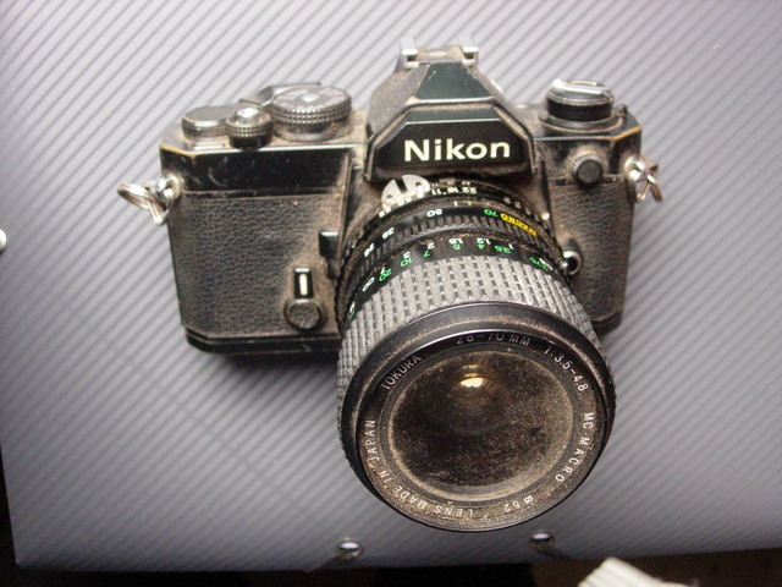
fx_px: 926
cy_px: 294
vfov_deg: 35.1
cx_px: 391
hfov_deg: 45.8
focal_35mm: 41
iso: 400
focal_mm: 8.5
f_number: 2.9
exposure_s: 1/271
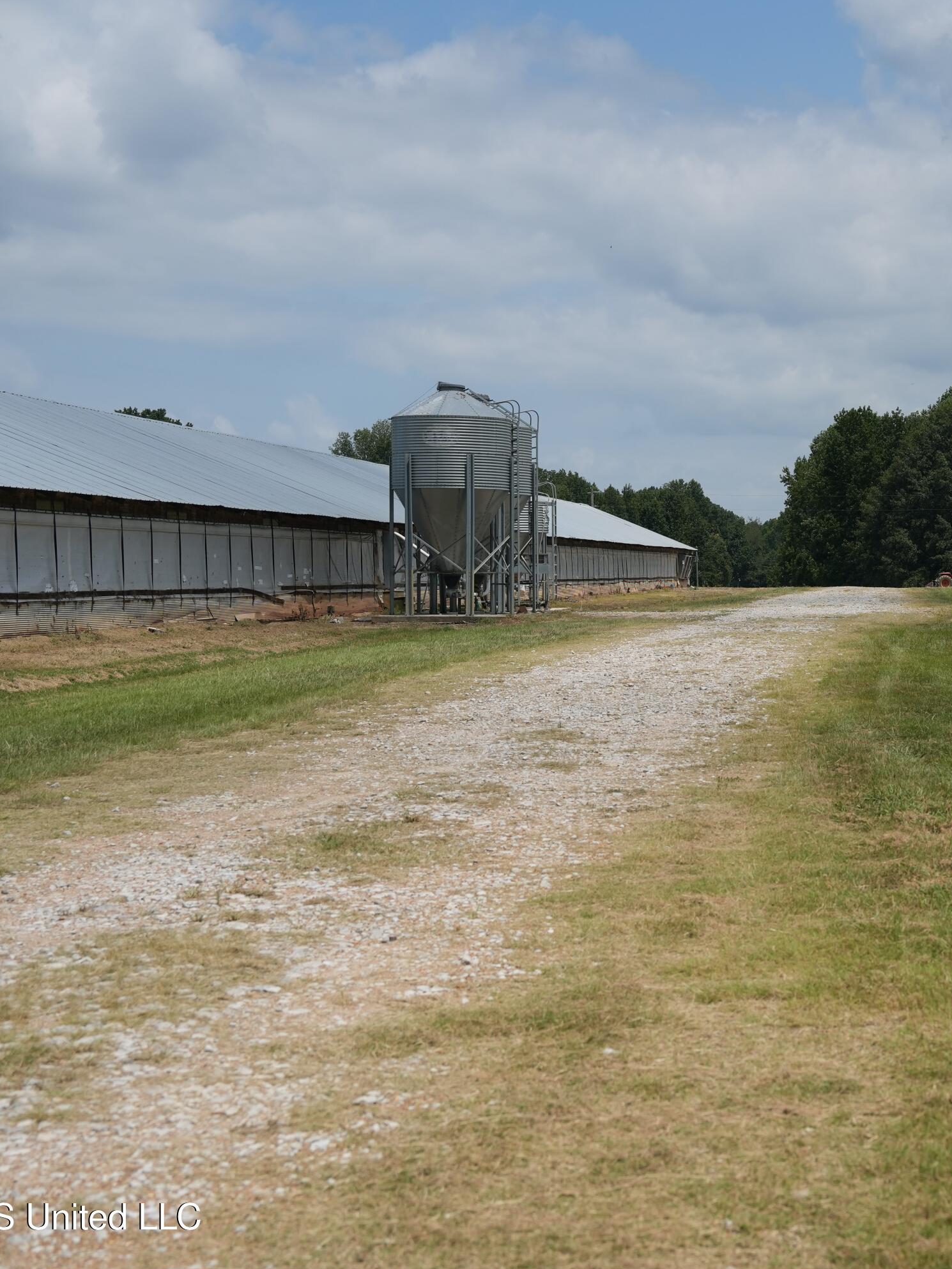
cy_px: 636
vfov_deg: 31.7
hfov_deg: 23.3
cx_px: 897
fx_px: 2236
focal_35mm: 61
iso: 320
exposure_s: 1/5000
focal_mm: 42
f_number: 4
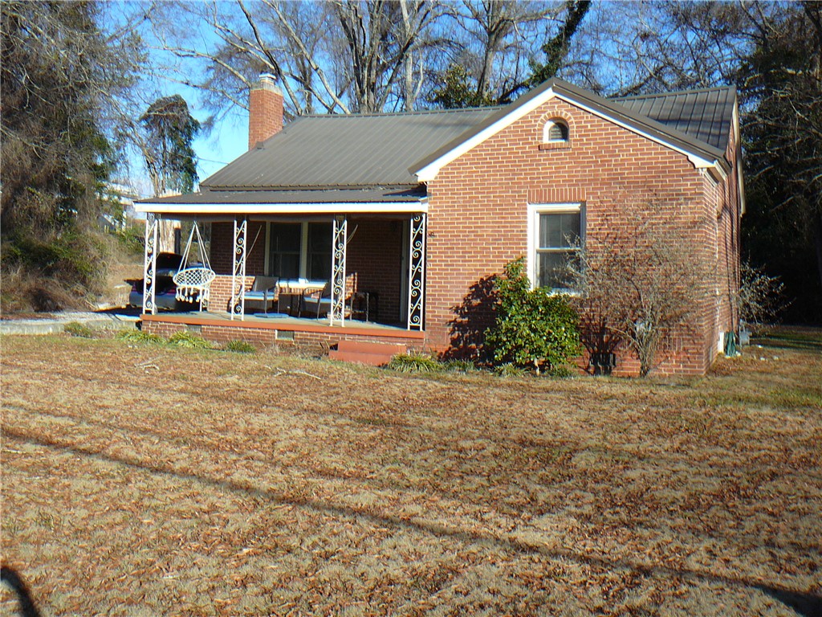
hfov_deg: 52.6
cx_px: 411
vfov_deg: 40.7
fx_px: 831
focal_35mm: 35
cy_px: 308
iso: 80
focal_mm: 5.2
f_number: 2.8
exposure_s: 1/640
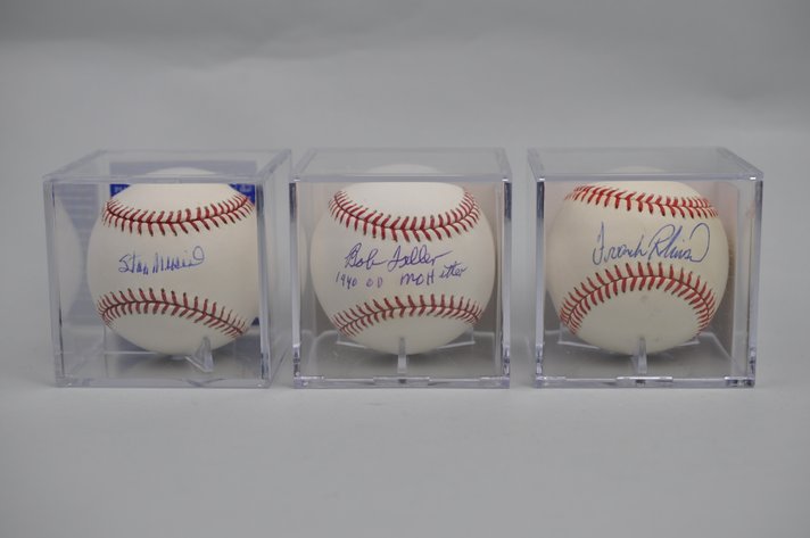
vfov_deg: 22.6
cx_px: 405
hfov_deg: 33.4
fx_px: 1348
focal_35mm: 60
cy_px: 269
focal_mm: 40
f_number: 5
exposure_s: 1/100
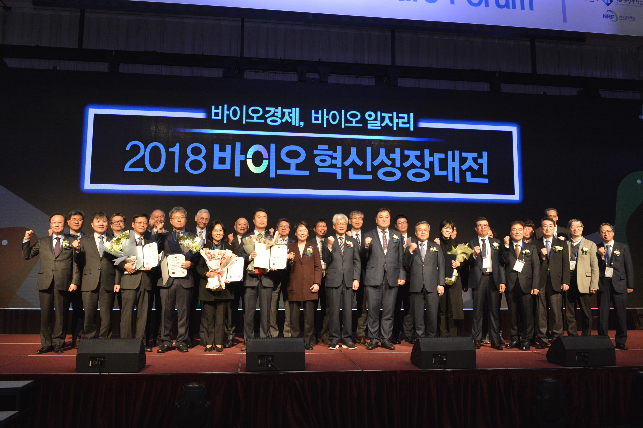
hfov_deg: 60.3
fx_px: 553
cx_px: 322
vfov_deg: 42.2
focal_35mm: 31
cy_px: 214
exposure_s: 1/100
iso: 2500
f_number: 9
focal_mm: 31
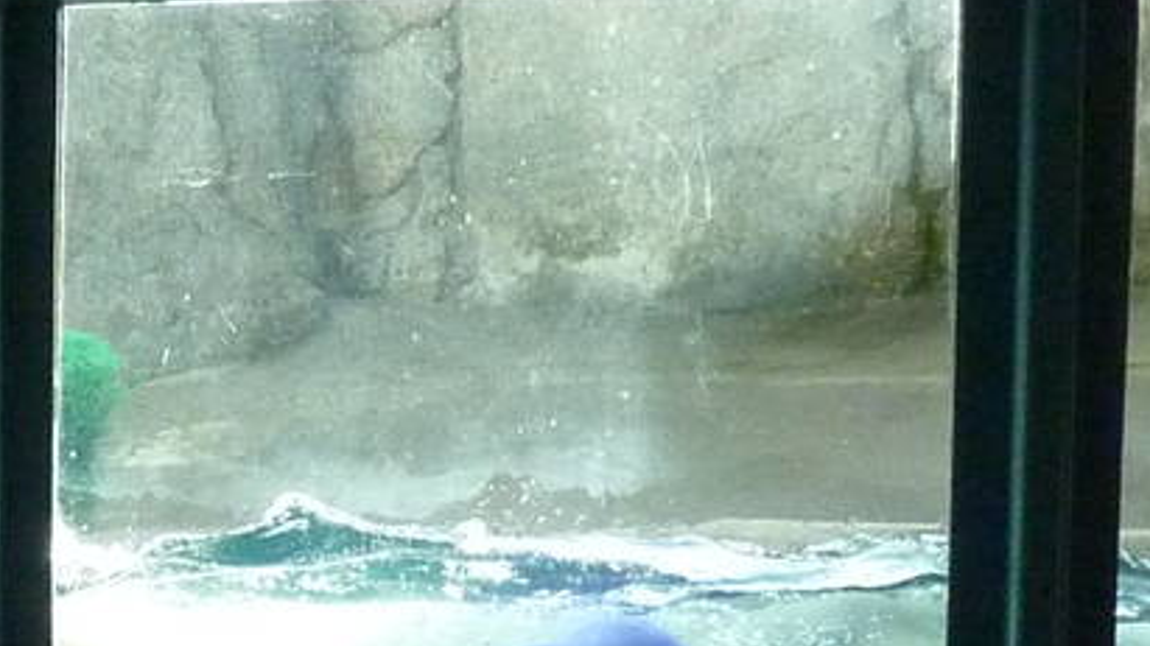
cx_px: -428
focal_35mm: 106
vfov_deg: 11.1
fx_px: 3232
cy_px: 859
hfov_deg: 18.5
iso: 400
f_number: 3.3
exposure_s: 1/320
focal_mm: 4.1
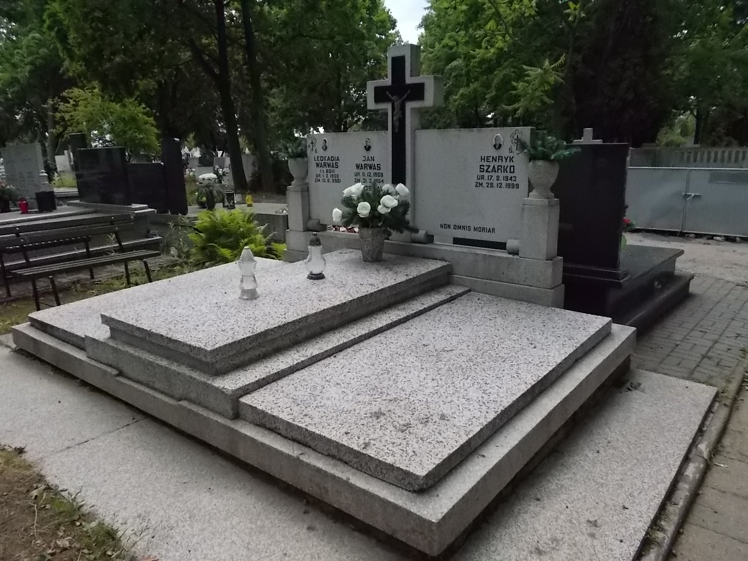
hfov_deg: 67.3
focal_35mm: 26
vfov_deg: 53.1
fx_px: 562
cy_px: 280
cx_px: 374
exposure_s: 1/320
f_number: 8
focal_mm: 4.6
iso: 400
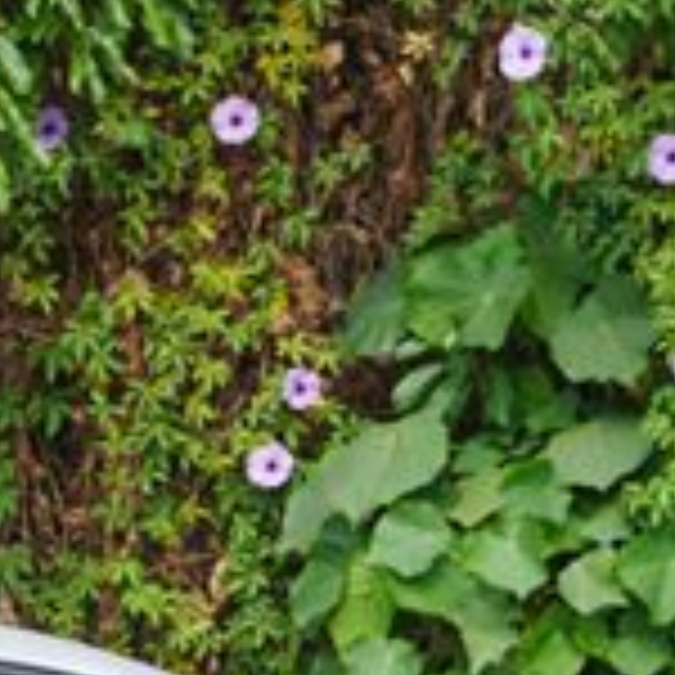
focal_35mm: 336
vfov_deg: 5.1
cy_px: 1168
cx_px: -576
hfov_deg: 5.1
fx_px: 7413
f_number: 8
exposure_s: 1/125
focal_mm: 58
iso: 100
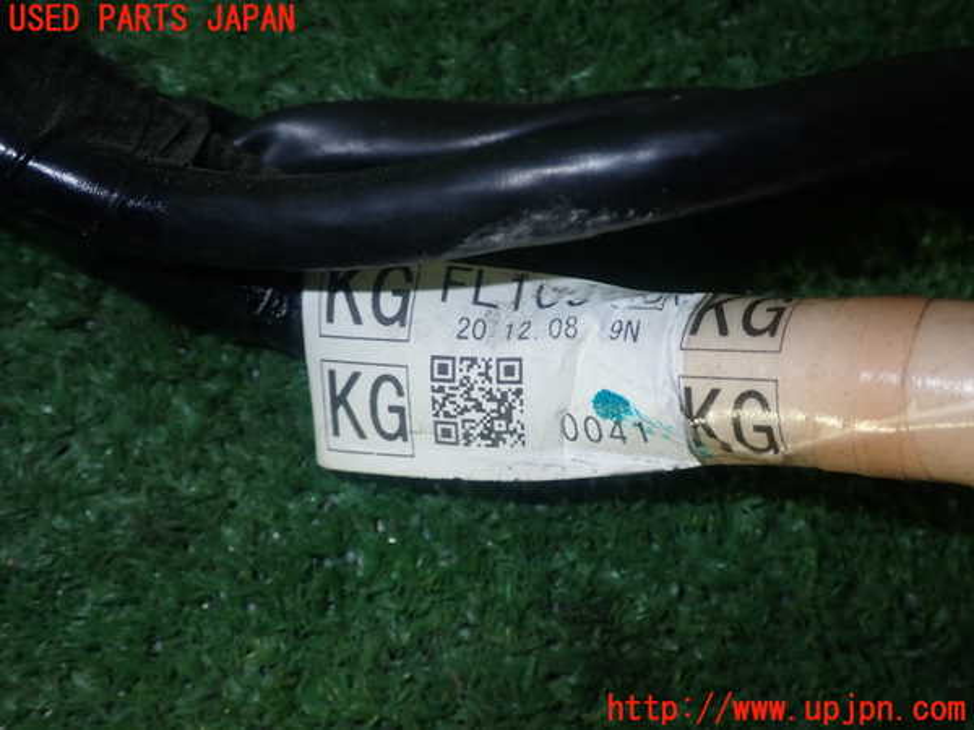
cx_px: 487
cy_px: 365
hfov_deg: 42.9
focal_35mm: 44
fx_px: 1238
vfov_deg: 32.9
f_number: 9
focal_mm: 7.84
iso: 200
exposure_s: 1/40
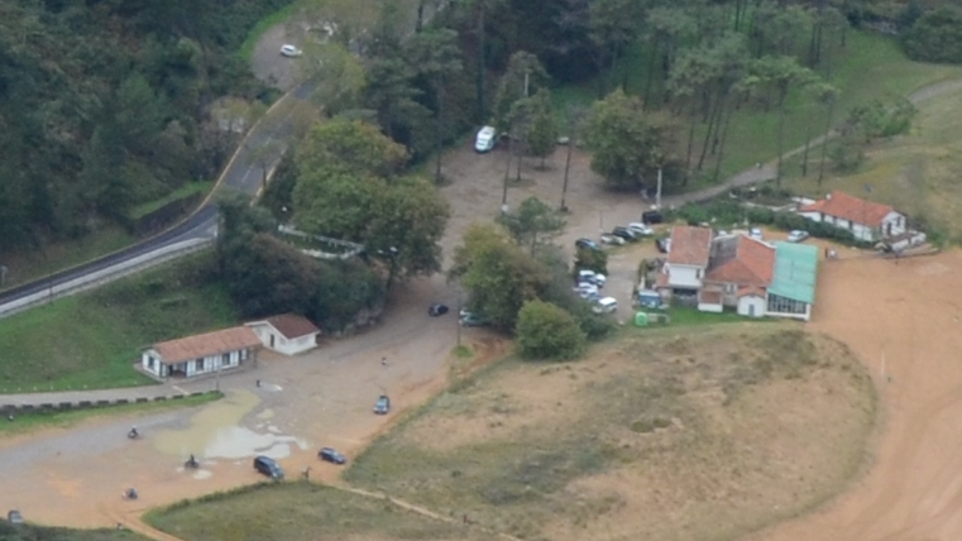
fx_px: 5178
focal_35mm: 203
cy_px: -631
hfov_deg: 10.4
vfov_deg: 5.8
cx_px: -241
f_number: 10
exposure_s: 1/250
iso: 400
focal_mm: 20
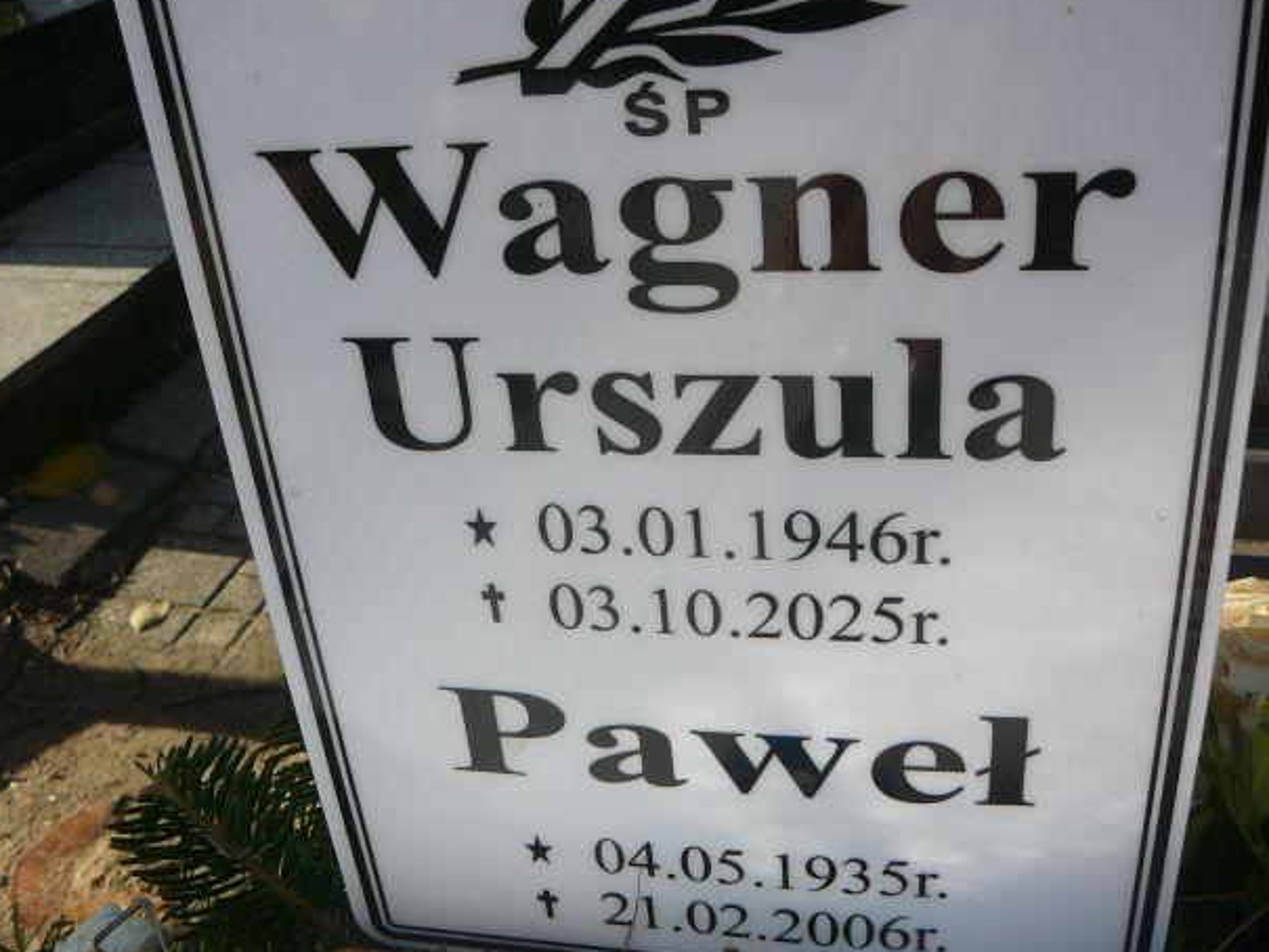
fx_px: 1357
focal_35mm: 37
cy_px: 489
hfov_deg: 50.1
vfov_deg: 38.7
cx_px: 648
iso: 80
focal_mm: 5.2
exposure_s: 1/400
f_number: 5
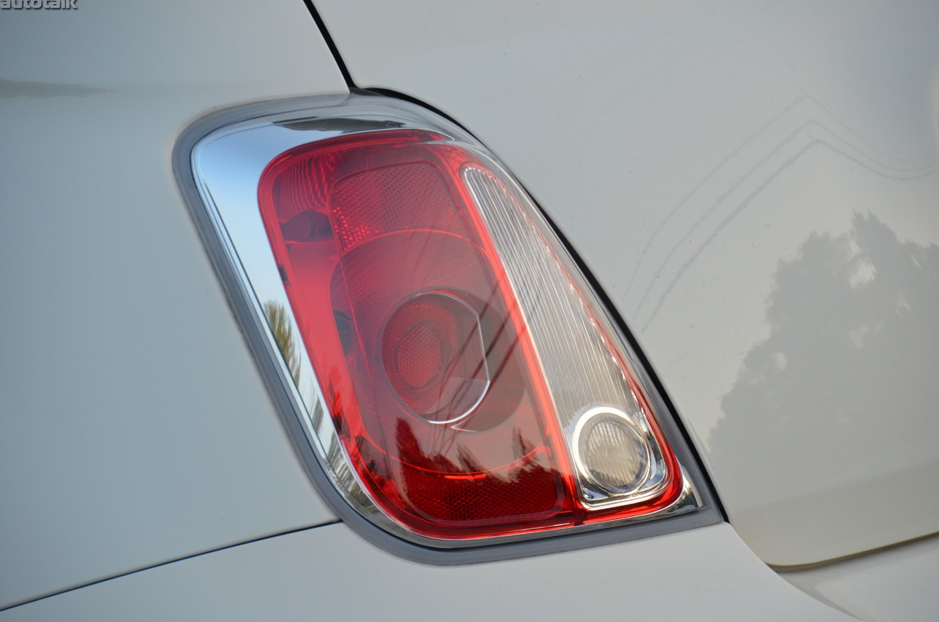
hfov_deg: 8.0
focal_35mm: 258
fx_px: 6716
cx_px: 467
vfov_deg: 5.3
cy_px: 308
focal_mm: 170
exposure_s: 1/500
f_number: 5.6
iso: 900
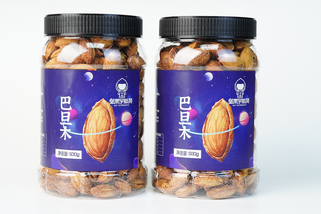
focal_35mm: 70
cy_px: 107
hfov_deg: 28.8
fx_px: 624
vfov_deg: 19.5
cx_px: 160
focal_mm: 70
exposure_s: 1/80
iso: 3200
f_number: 10
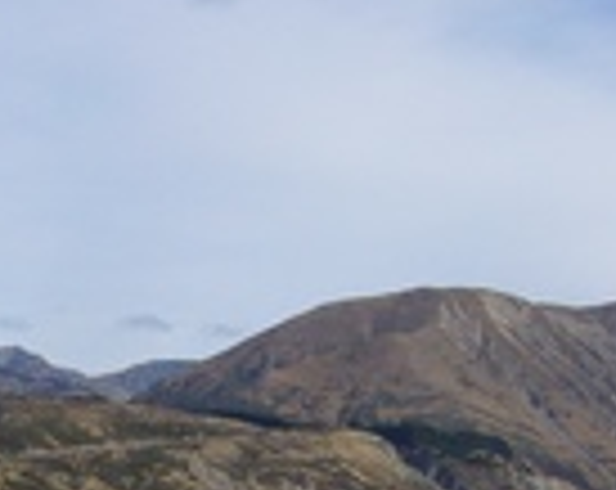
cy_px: 450
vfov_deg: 13.8
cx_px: 283
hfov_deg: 17.5
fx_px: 2001
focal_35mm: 110
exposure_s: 1/400
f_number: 5.6
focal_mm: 5.8
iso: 80
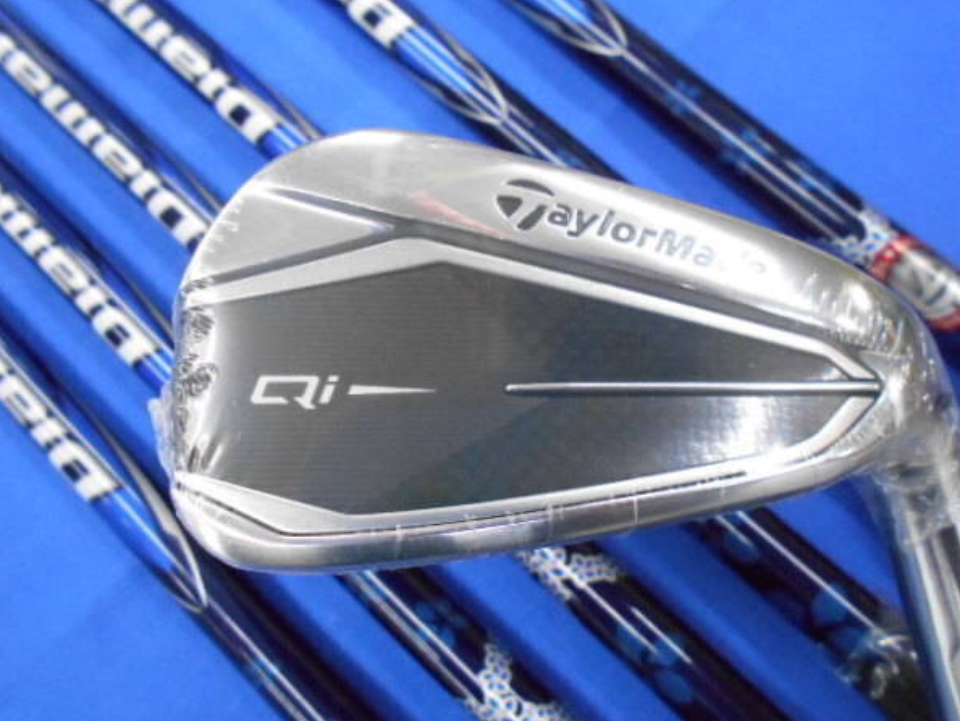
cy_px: 382
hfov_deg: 63.4
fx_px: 777
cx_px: 512
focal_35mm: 28
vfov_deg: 49.8
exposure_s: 1/80
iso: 800
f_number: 3.2
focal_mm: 4.6
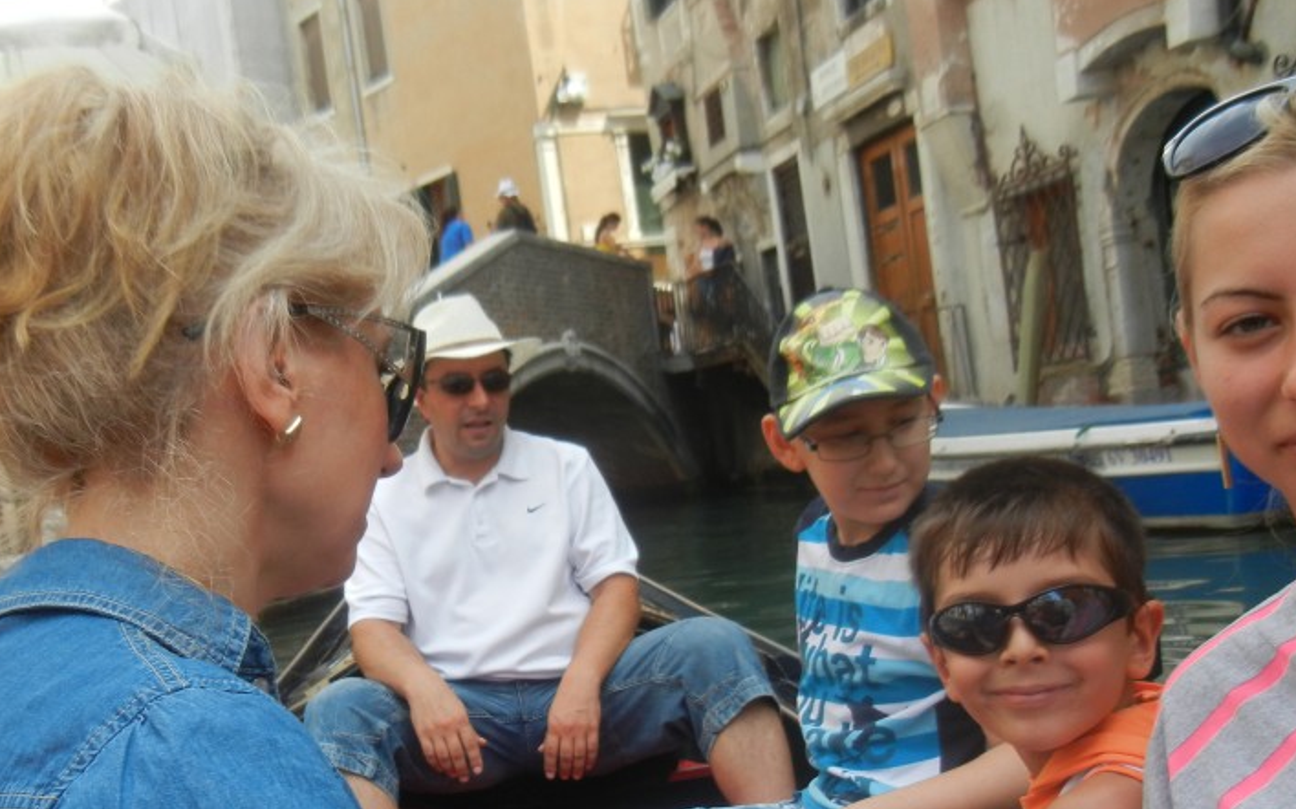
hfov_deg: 42.9
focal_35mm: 46
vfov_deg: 27.7
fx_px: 1624
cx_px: 439
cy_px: 577
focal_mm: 5.4
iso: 160
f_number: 3.5
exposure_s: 1/451
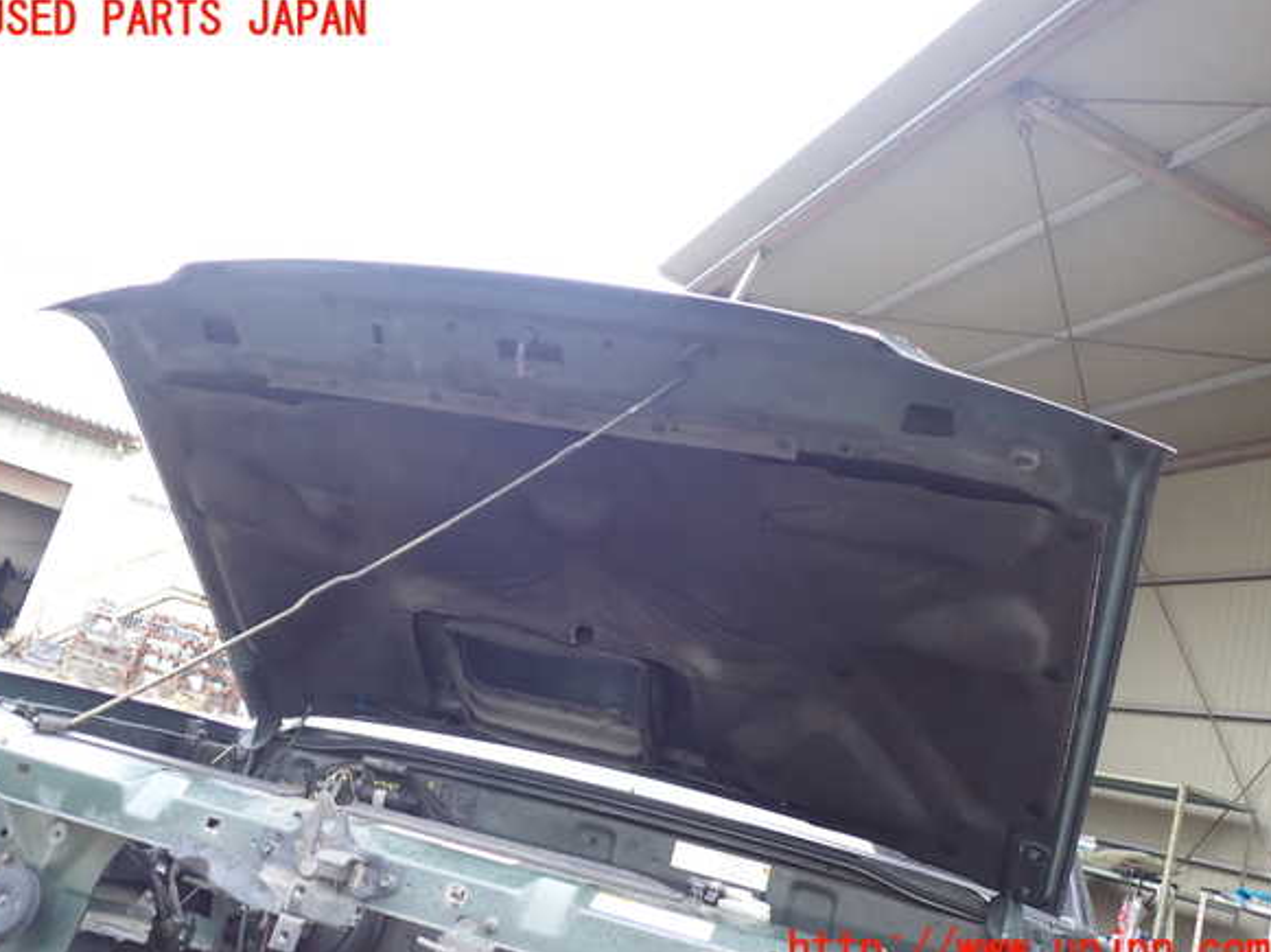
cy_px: 486
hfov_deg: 58.4
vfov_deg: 45.4
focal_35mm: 31
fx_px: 1138
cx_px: 626
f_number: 2.3
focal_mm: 5.4
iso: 160
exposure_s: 1/60
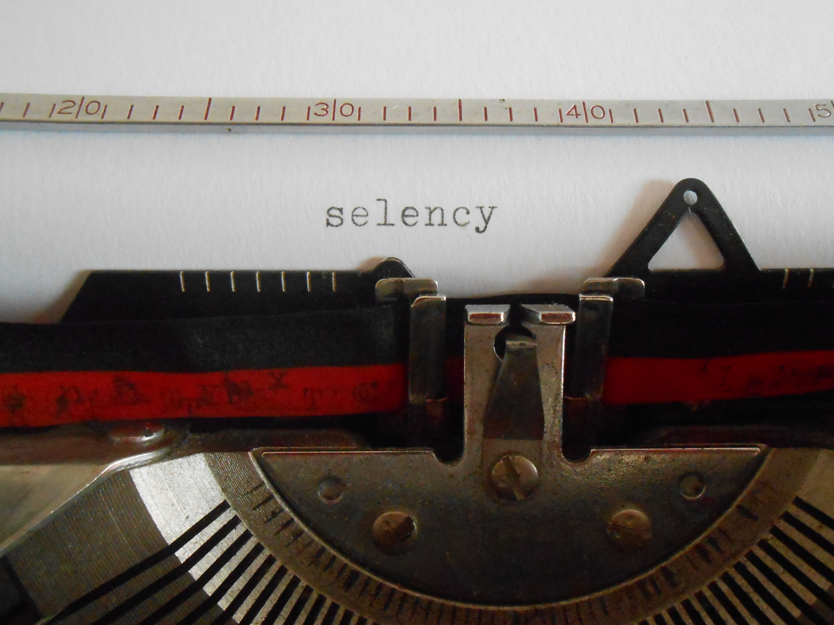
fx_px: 675
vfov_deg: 49.7
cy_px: 318
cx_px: 415
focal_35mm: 28
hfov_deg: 63.4
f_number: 3.5
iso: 800
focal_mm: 4.6
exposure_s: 1/100
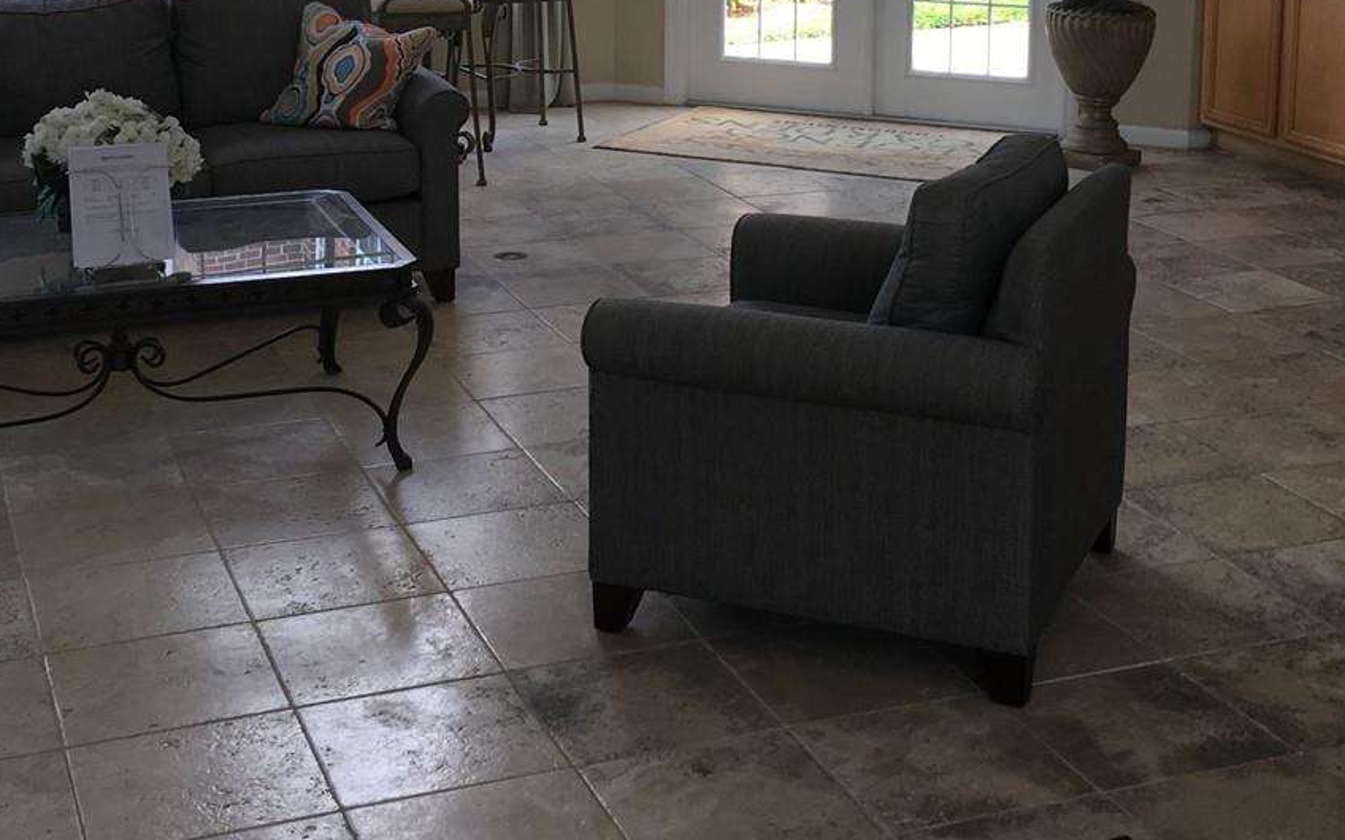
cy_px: 92
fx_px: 2126
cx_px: 701
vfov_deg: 21.9
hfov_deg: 35.1
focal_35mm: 58
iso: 25
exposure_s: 1/120
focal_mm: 4.15
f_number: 2.2
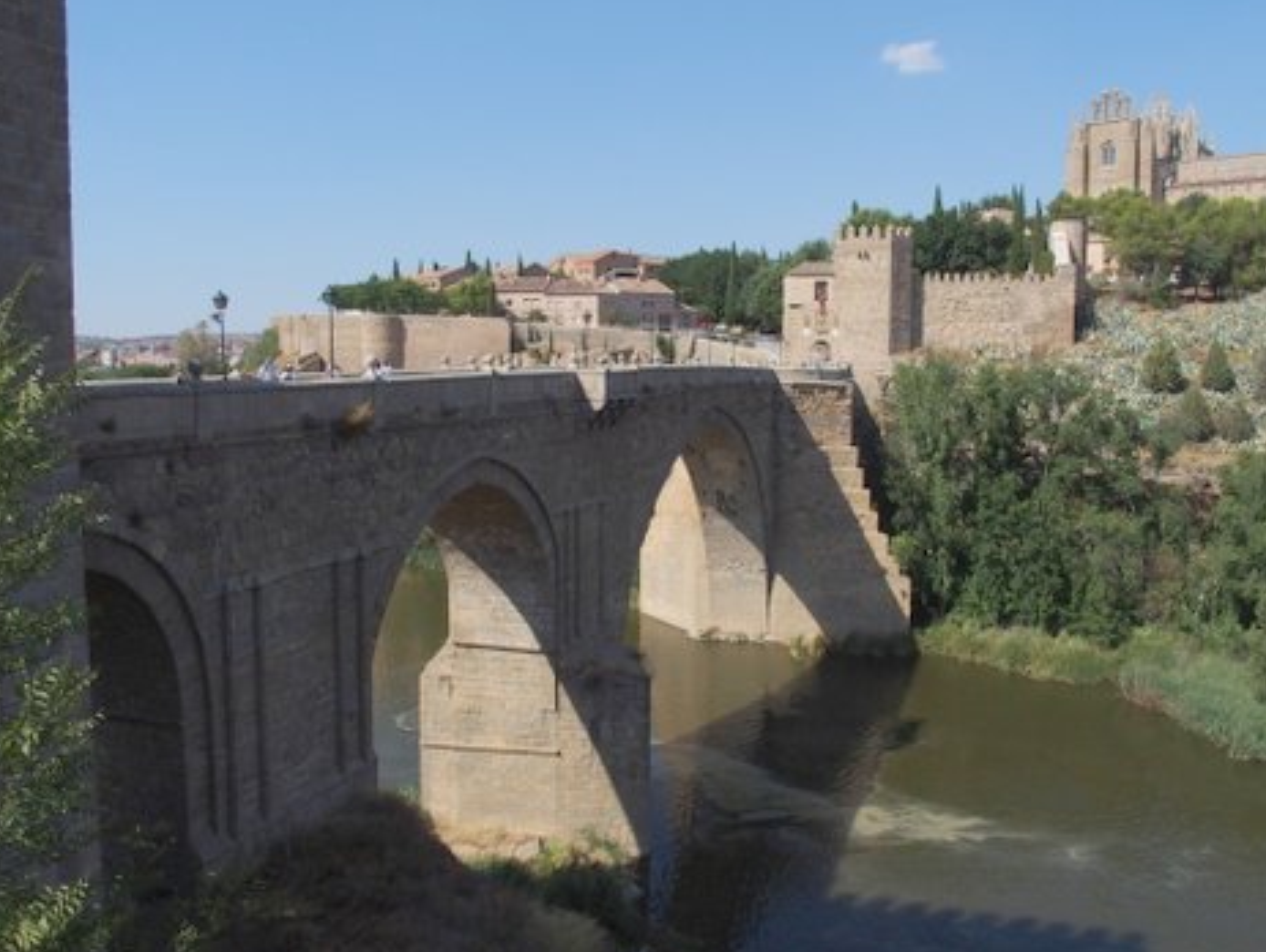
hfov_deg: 61.6
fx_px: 1061
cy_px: 471
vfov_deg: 48.3
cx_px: 637
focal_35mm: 29
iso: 100
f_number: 5.6
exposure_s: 1/800
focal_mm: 6
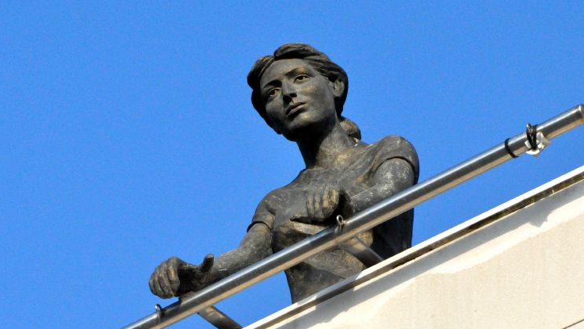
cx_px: 288
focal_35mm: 436
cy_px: 193
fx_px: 6753
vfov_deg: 2.8
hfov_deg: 5.0
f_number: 11
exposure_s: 1/2000
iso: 3200
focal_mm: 200
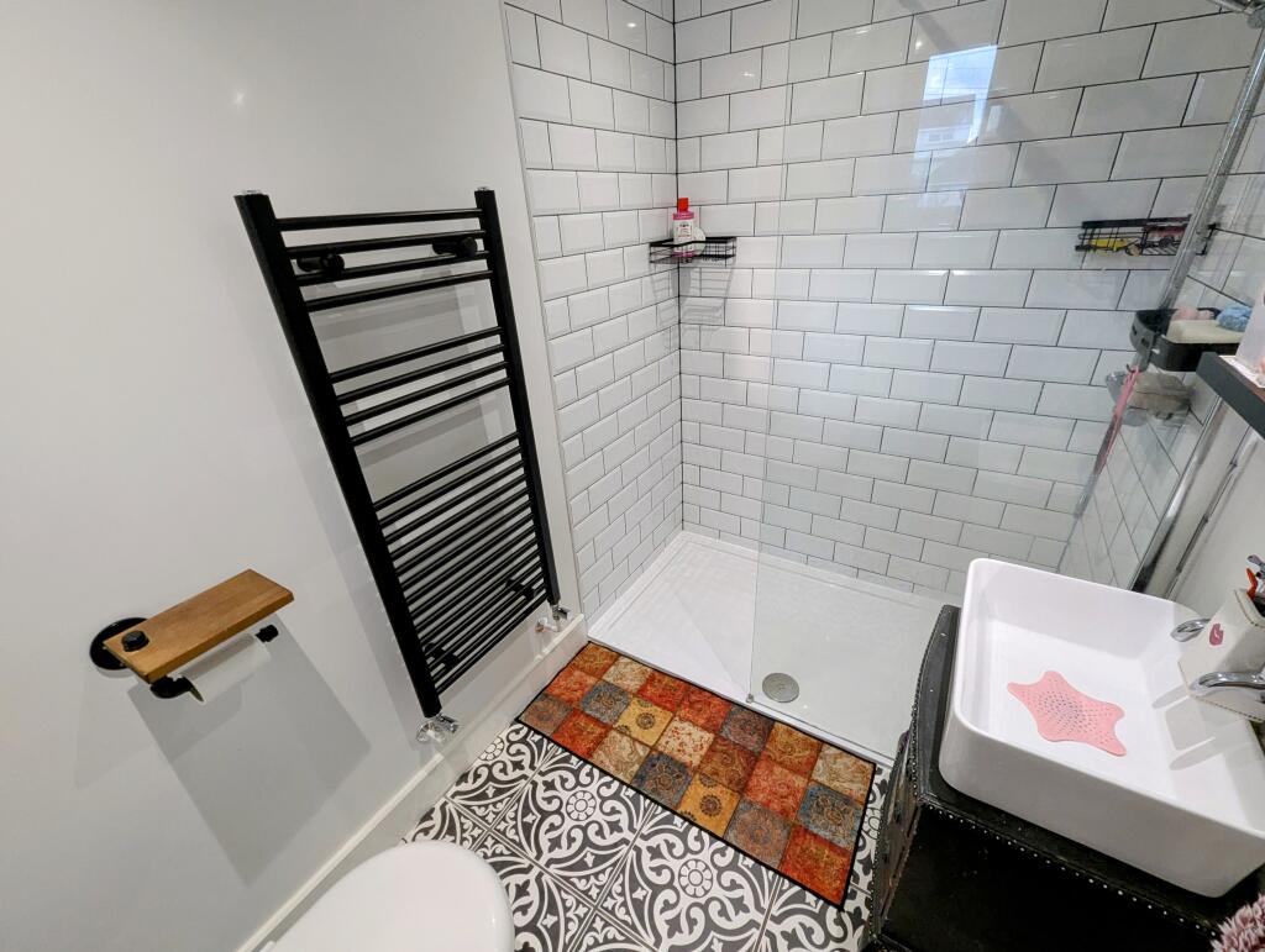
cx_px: 632
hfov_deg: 106.1
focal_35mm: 13
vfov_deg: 90.1
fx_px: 476
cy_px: 476
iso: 224
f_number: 2.2
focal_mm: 1.95
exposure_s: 1/100
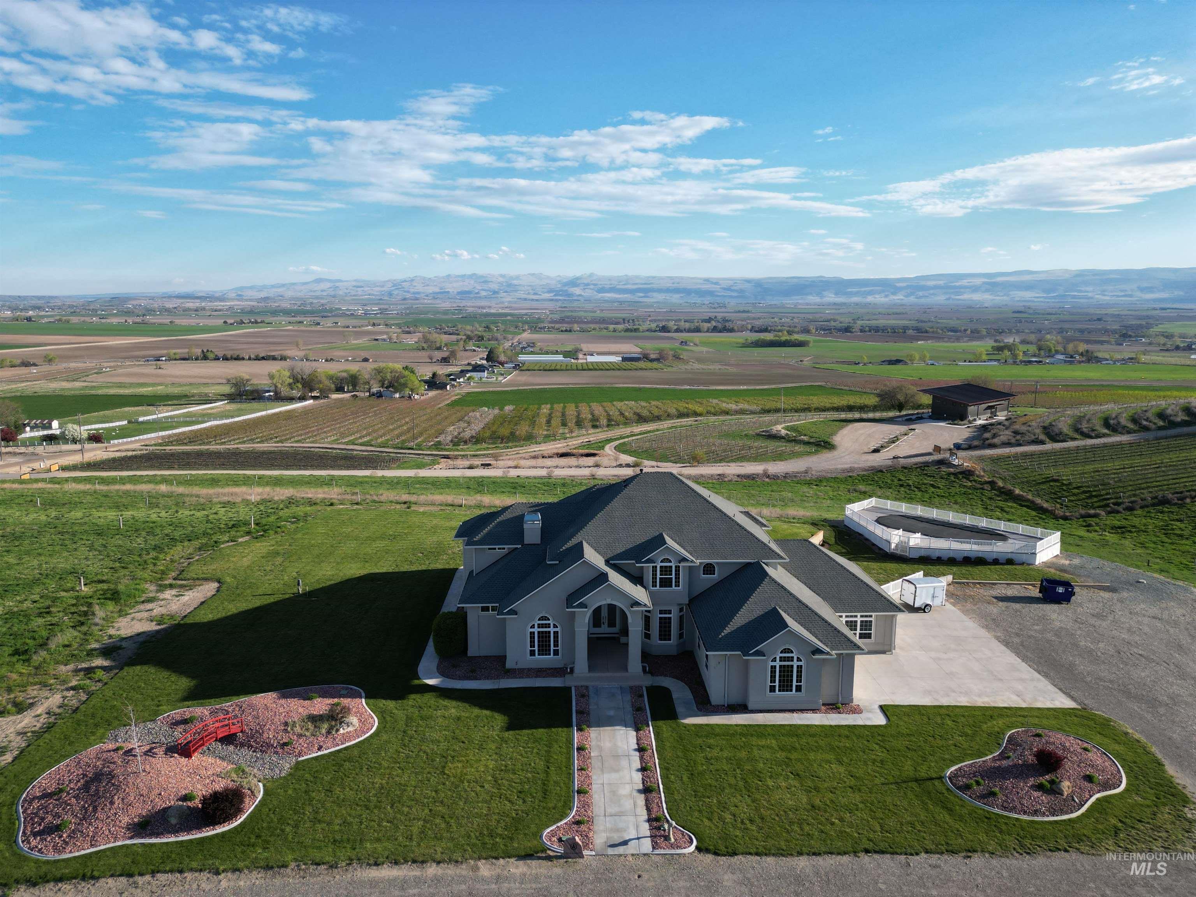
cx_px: 598
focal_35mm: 24
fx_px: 829
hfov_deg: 71.6
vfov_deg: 56.8
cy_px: 448
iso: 120
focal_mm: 6.72
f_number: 1.7
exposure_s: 1/2500
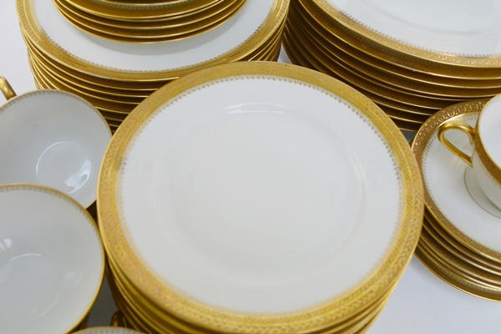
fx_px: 501
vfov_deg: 36.9
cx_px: 250
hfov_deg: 53.1
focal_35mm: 36
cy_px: 167
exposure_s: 1/160
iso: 200
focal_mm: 24
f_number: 6.3
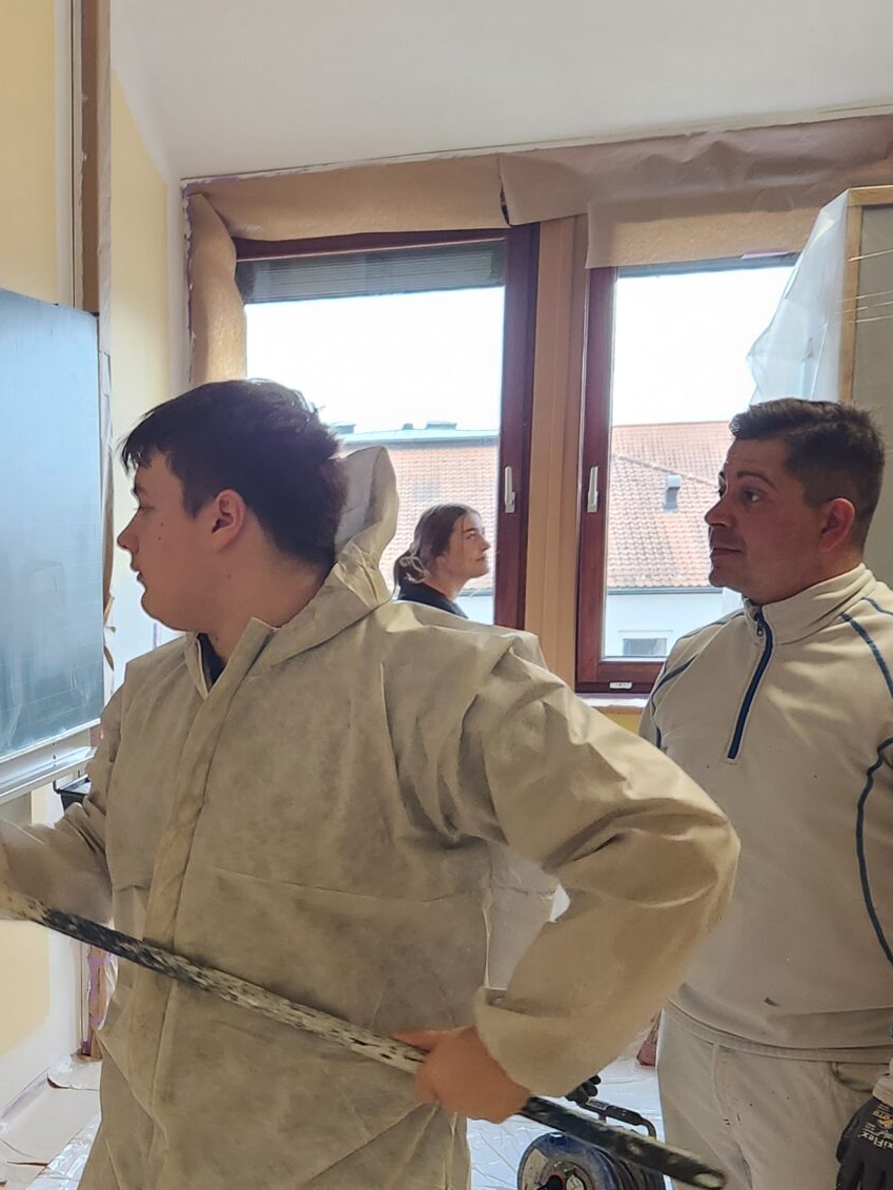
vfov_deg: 36.3
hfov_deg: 26.4
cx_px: -23
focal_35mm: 52
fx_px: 1789
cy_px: 829
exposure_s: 1/100
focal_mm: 5.4
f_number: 1.8
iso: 250
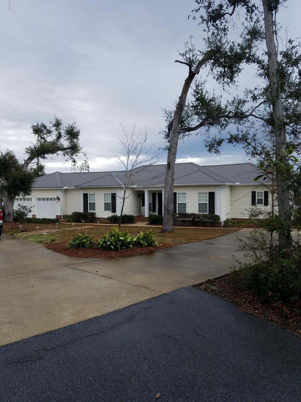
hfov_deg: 53.1
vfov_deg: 67.3
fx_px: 301
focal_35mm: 26
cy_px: 201
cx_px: 150
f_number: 1.7
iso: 50
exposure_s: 1/676
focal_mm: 4.2
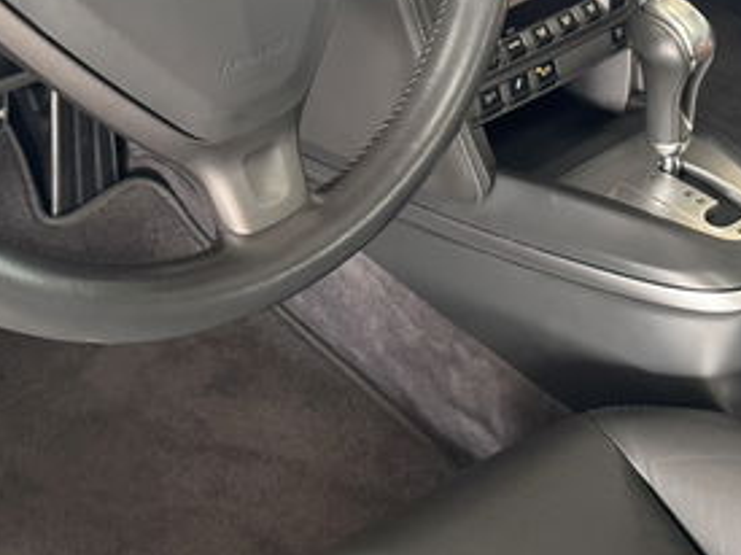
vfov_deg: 21.1
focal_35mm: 67
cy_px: -19
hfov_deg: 29.0
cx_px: 410
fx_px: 1434
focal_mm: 6.76
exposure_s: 1/60
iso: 500
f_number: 1.78
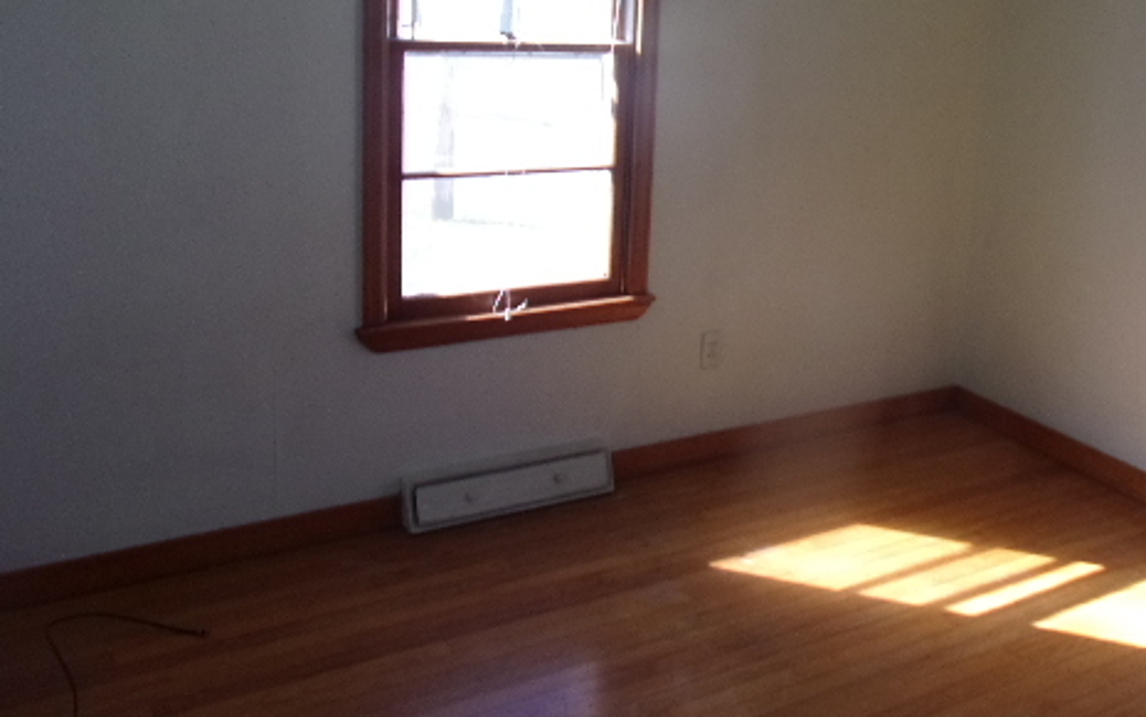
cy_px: 150
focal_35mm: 35
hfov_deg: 54.4
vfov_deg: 35.2
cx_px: 742
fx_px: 1094
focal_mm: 4.3
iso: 80
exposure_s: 1/85
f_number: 3.3
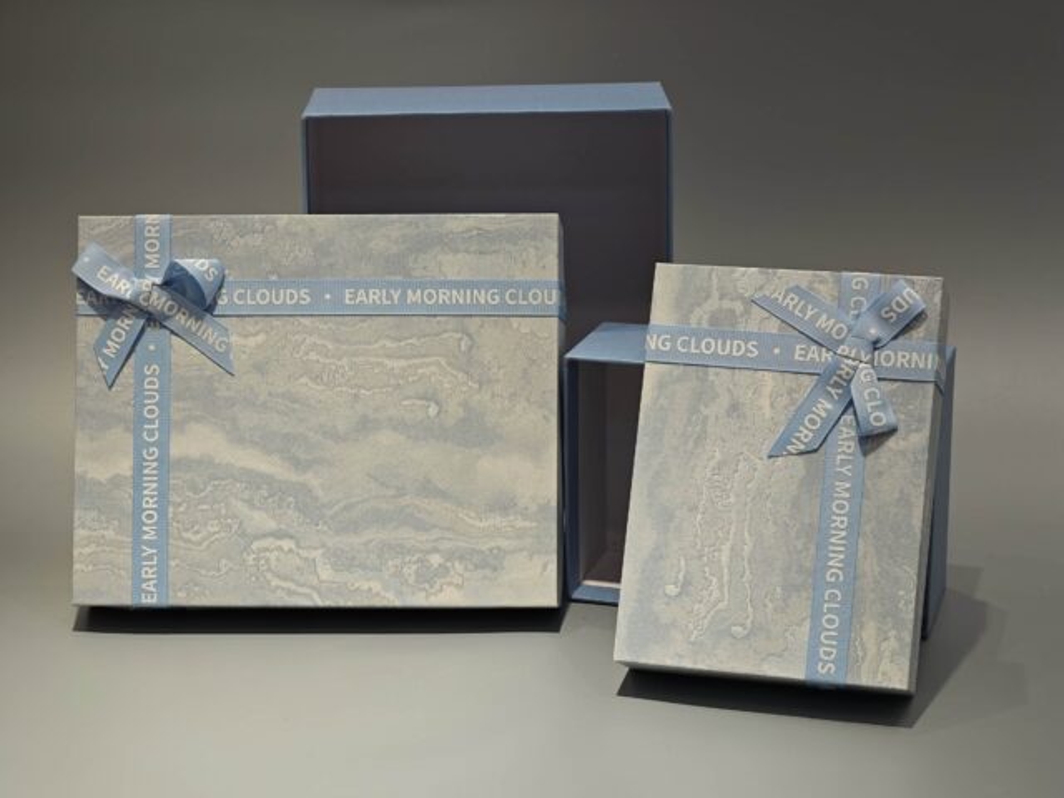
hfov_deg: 26.0
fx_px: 2305
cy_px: 399
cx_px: 532
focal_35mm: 75
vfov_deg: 19.6
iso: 100
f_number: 2
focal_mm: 10.1
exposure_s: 1/100
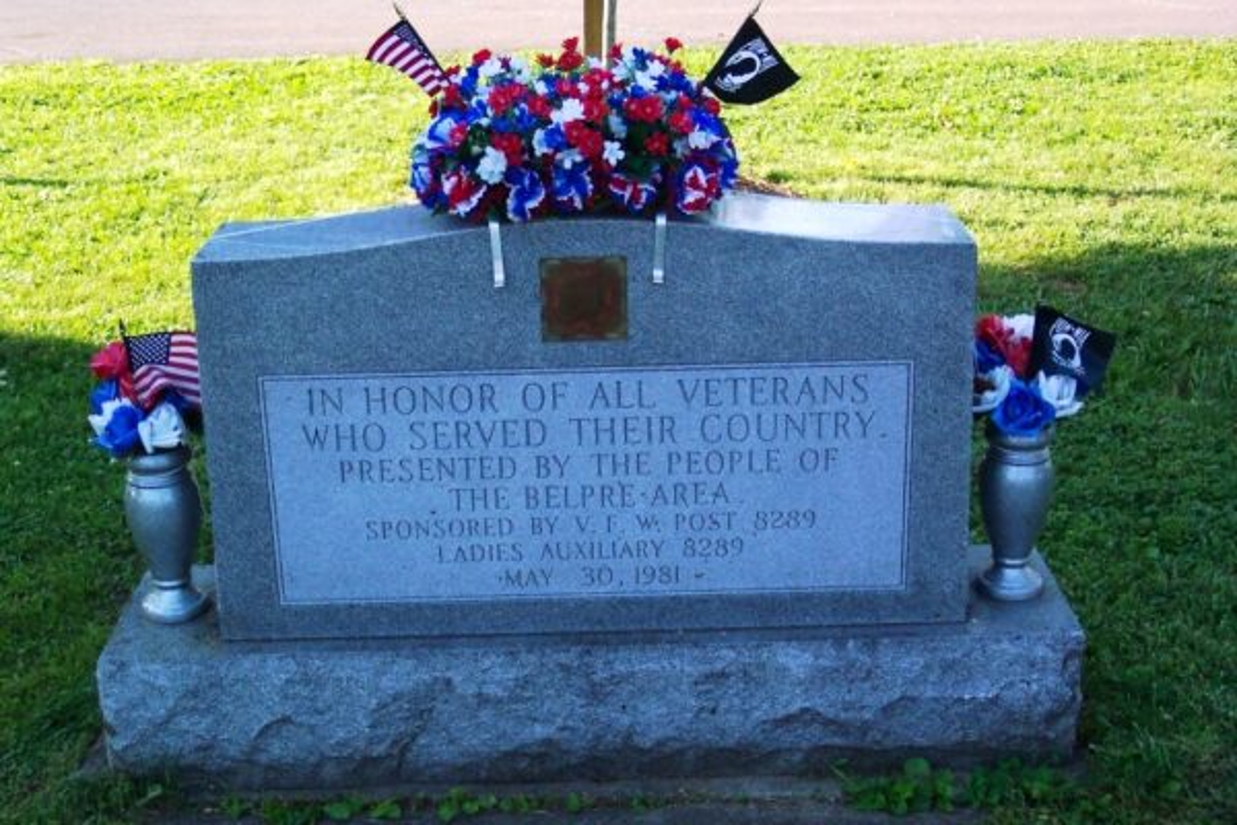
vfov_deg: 26.5
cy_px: 412
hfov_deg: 38.9
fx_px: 1752
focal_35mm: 51
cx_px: 618
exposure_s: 1/500
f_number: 3.4
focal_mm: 10.7
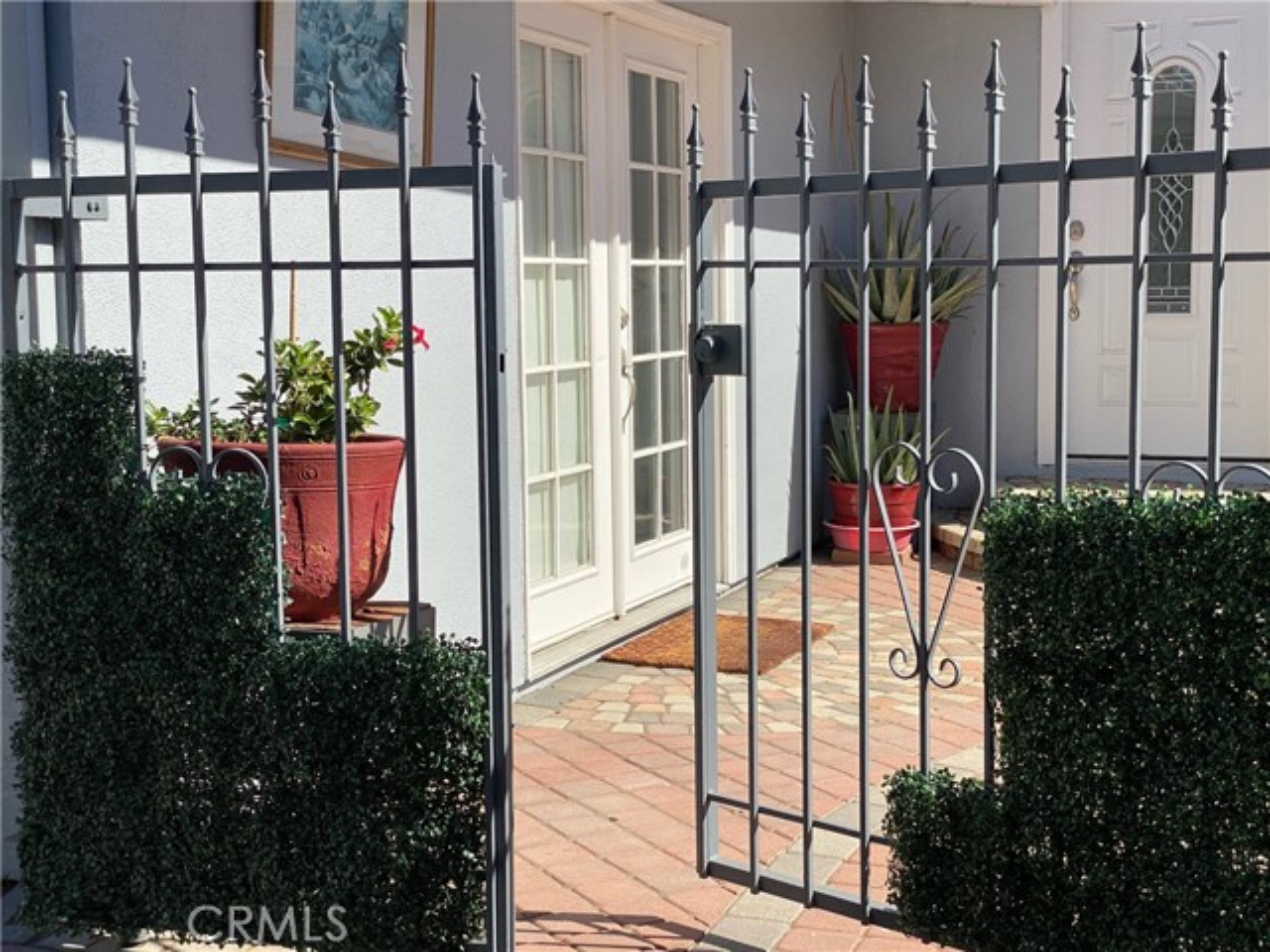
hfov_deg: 36.8
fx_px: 1908
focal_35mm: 52
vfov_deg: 28.0
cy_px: 476
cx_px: 635
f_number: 2
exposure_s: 1/1916
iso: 20
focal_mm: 6
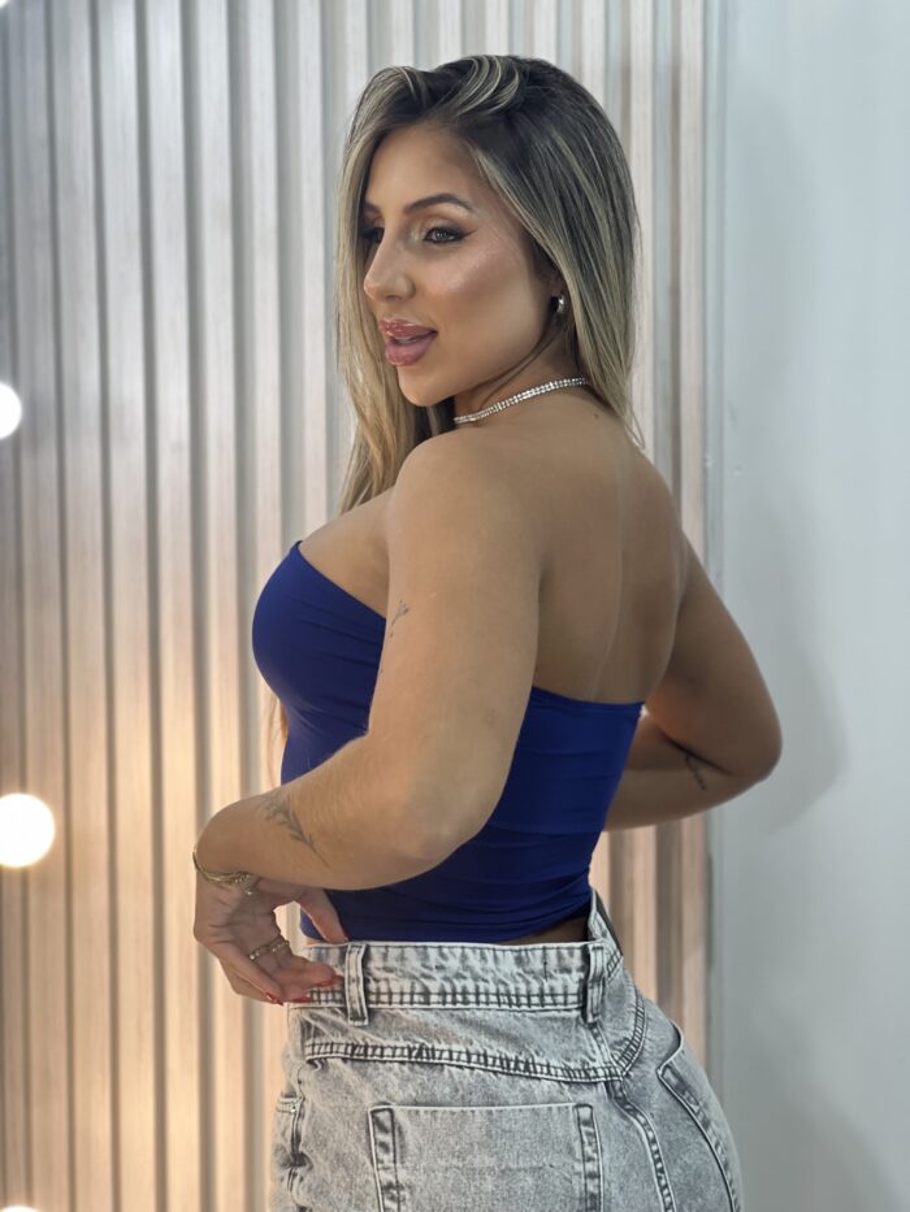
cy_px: 606
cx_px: 455
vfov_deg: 25.3
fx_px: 2698
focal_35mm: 77
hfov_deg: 19.1
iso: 80
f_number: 2.8
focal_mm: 9
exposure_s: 1/120
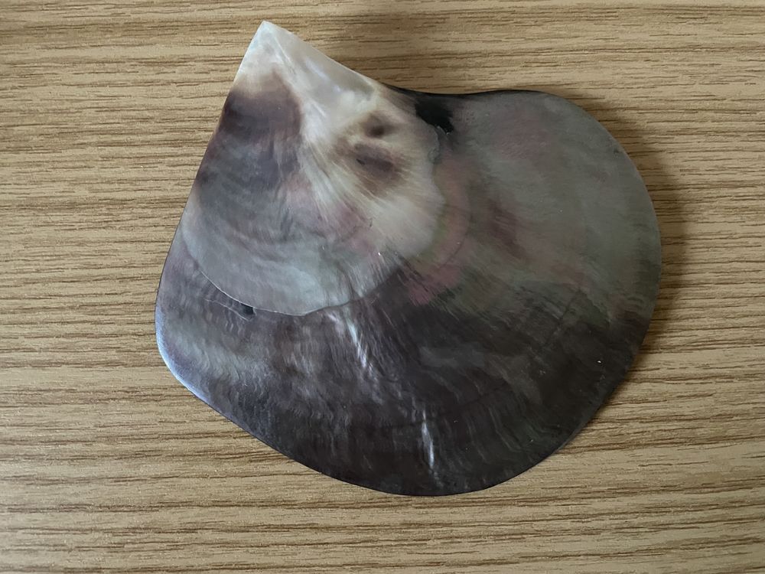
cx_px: 382
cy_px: 287
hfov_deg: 67.3
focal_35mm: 26
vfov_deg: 53.1
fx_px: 575
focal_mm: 4.2
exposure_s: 1/30
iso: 800
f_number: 1.6
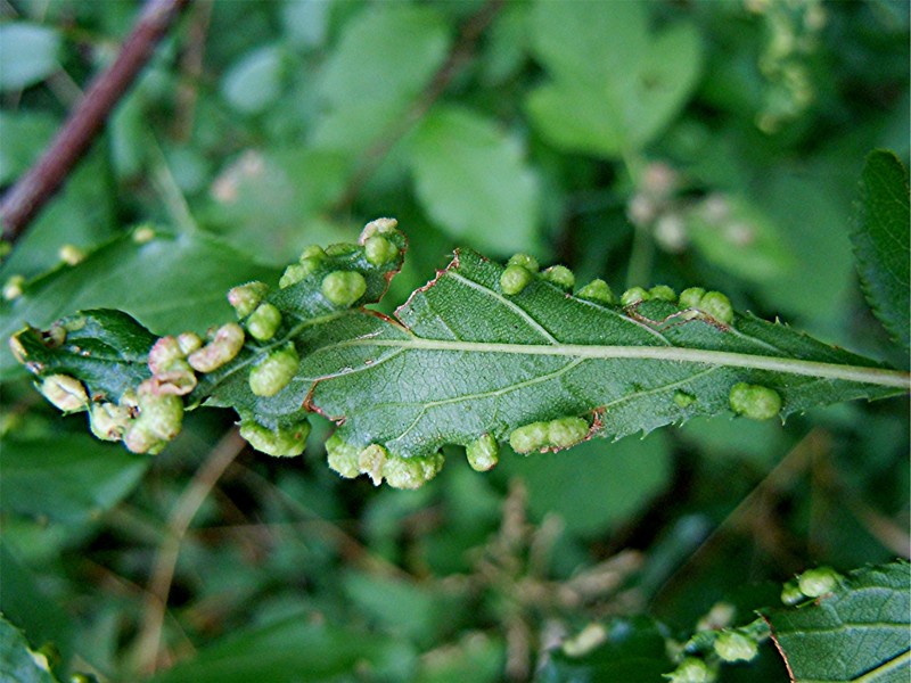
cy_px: 342
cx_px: 456
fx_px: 790
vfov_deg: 46.8
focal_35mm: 30
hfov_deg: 60.0
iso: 400
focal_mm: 5.4
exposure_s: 1/125
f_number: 3.5
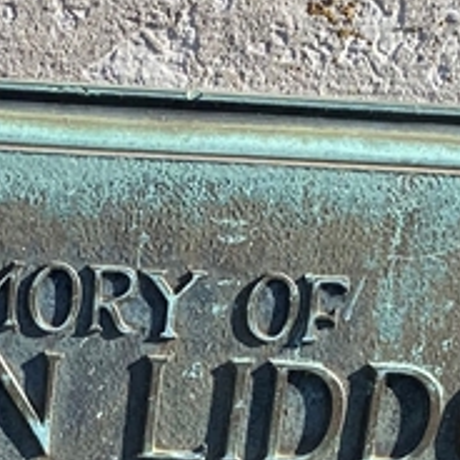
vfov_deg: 12.7
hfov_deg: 13.4
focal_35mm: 128
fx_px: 1924
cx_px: -48
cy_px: 755
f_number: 1.8
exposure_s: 1/1504
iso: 32
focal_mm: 4.25
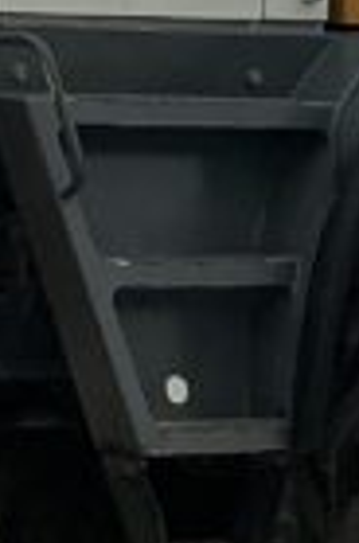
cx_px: -78
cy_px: -301
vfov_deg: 9.3
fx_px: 3232
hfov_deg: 6.3
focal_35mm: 215
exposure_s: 1/2538
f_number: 1.8
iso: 25
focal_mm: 3
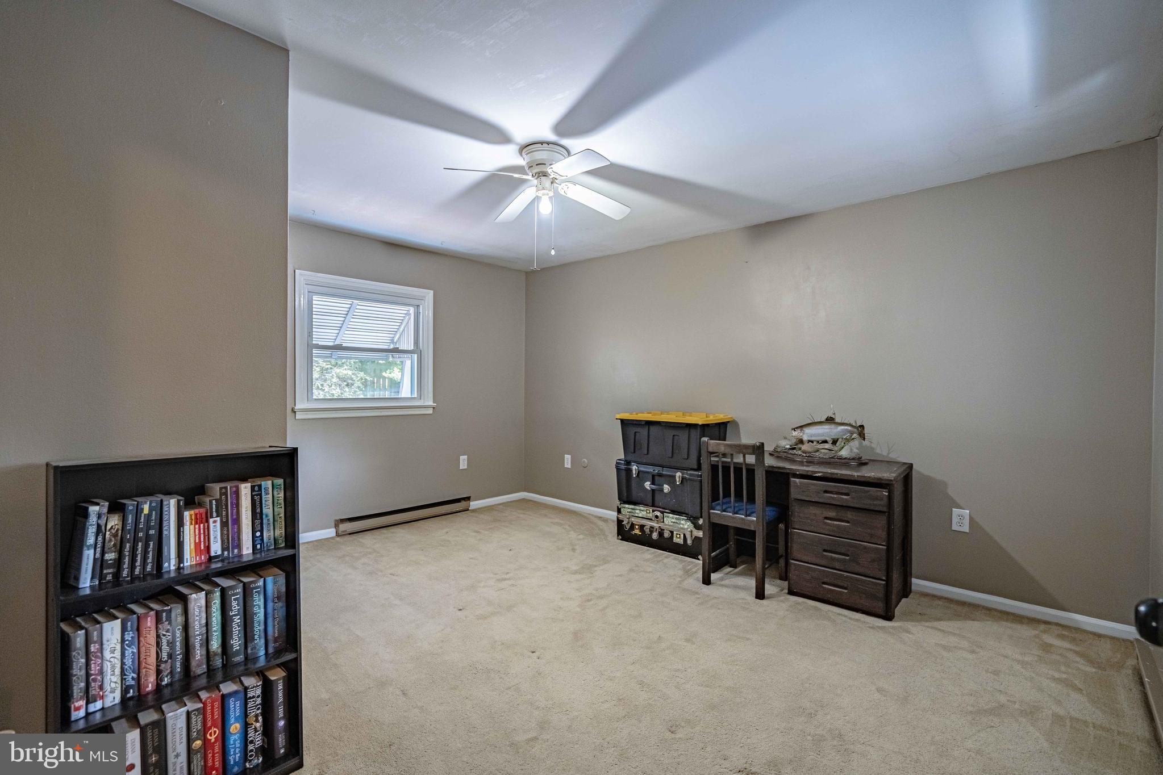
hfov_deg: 96.7
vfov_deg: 73.8
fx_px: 517
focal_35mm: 16
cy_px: 388
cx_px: 582
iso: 1250
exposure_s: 1/320
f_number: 4
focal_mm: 16
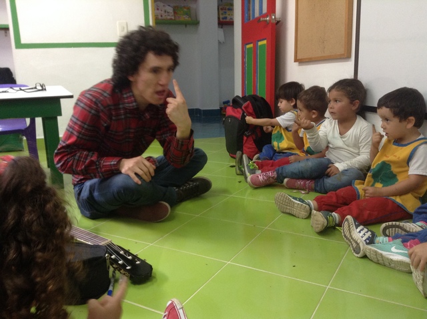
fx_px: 406
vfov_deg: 42.8
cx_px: 214
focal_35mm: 33
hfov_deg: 55.4
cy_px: 160
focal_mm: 3.3
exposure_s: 1/24
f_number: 2.4
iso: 100
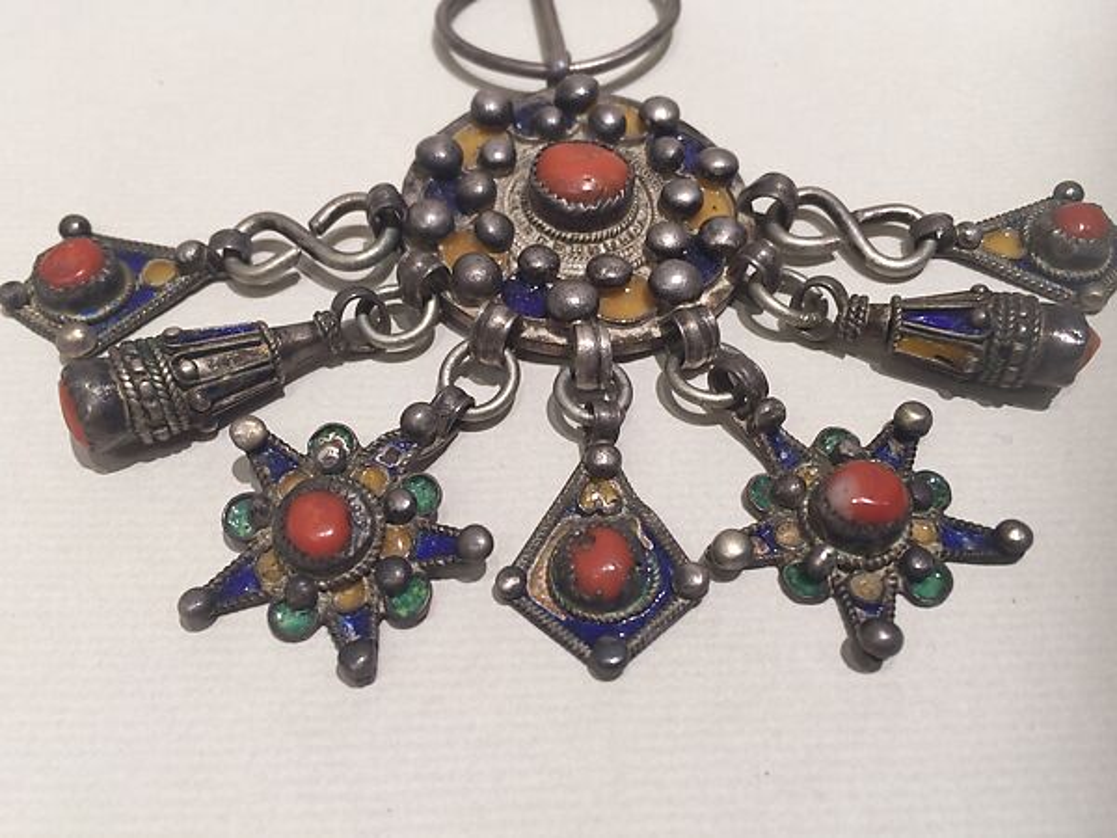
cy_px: 419
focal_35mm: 29
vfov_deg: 48.2
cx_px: 558
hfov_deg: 61.7
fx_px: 936
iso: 32
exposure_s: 1/30
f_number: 2.2
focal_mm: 4.15
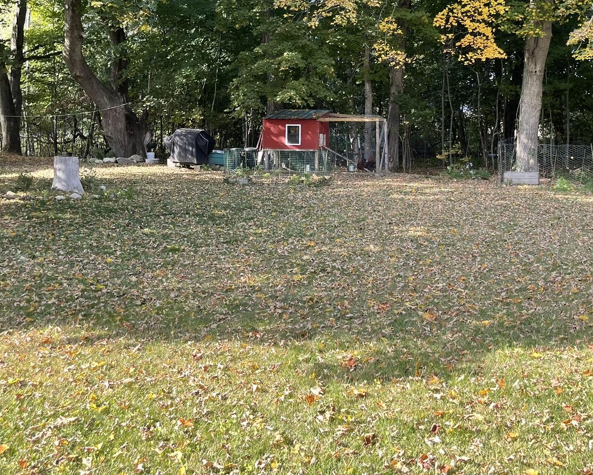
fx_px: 702
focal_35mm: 40
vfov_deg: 36.7
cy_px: 136
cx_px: 394
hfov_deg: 45.1
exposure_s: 1/230
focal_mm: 5.1
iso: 32
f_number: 1.6
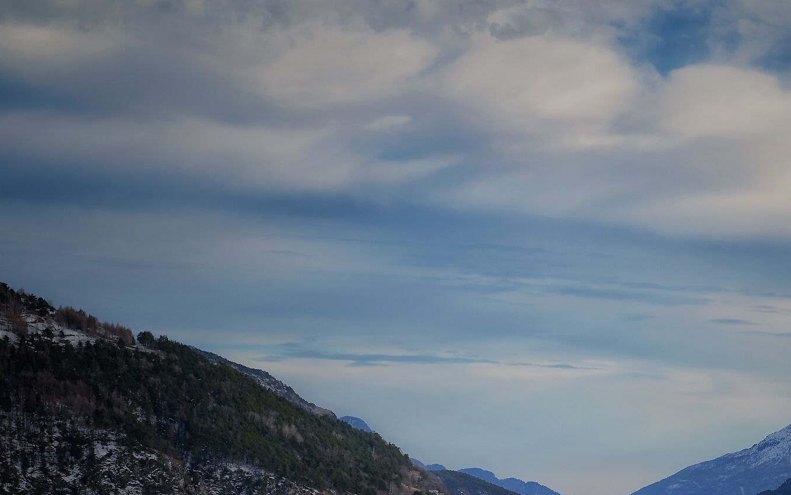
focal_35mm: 127
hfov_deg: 16.4
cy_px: 451
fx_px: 2738
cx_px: 585
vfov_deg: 10.3
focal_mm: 70
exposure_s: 1/500
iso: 100
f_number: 5
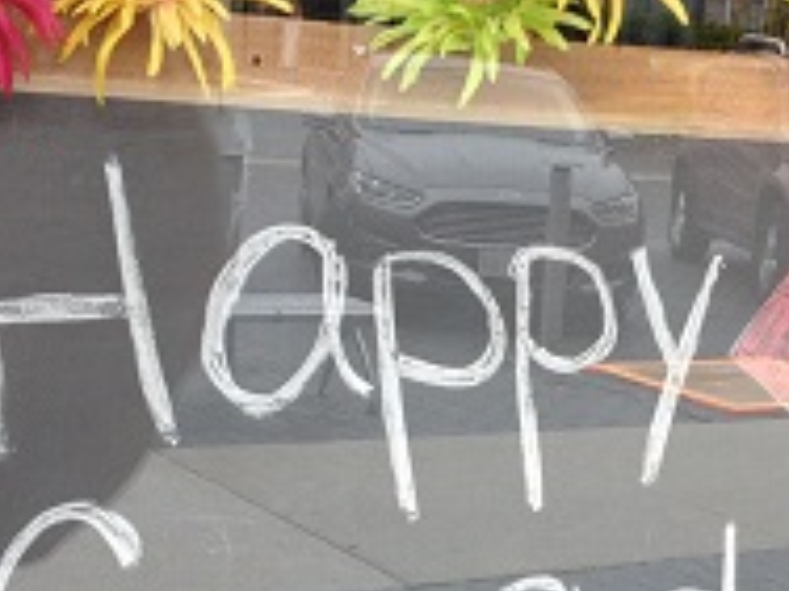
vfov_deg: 15.7
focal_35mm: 93
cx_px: 508
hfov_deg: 21.0
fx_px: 2120
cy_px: 539
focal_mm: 4.28
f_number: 2.4
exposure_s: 1/120
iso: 80
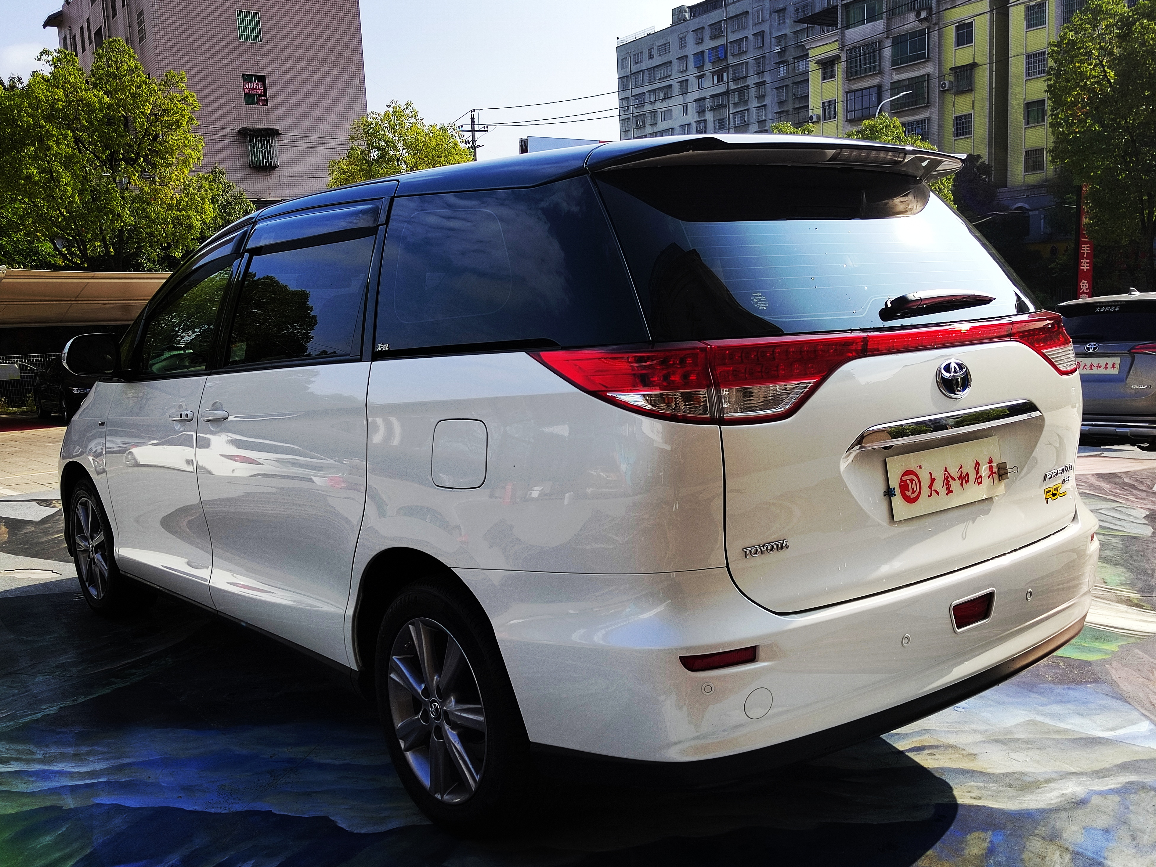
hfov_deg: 55.4
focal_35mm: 33
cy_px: 434
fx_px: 1102
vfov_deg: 42.9
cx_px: 578
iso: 272
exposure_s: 1/2000
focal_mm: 5.52
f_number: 1.9
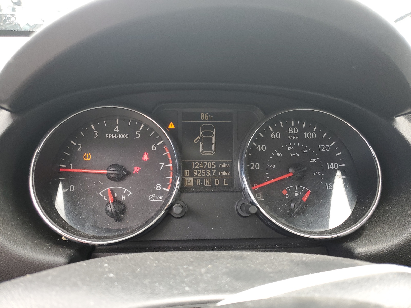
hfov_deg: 67.3
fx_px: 309
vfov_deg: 53.1
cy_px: 154
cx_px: 206
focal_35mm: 26
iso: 50
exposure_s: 1/132
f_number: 1.5
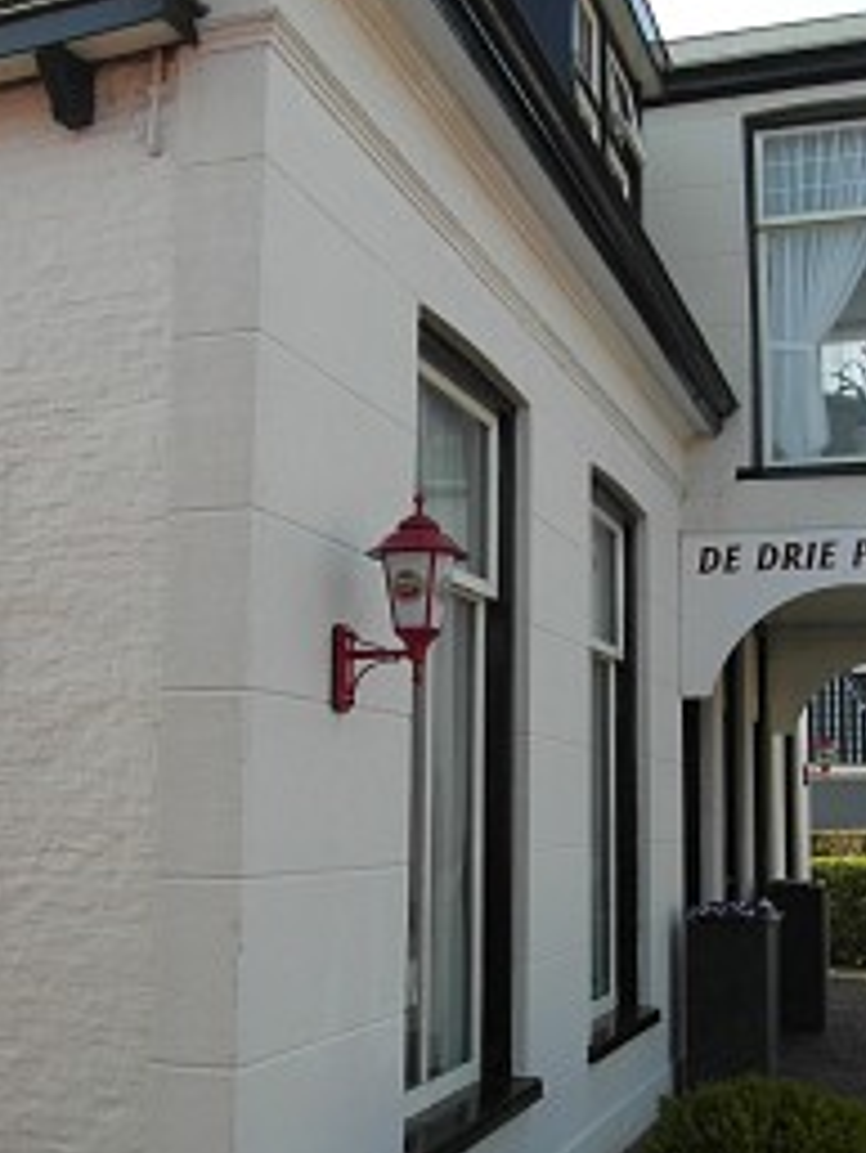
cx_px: 467
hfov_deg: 34.4
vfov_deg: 44.7
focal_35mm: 42
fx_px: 1400
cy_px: 655
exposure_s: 1/180
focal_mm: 4
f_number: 4.6
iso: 80
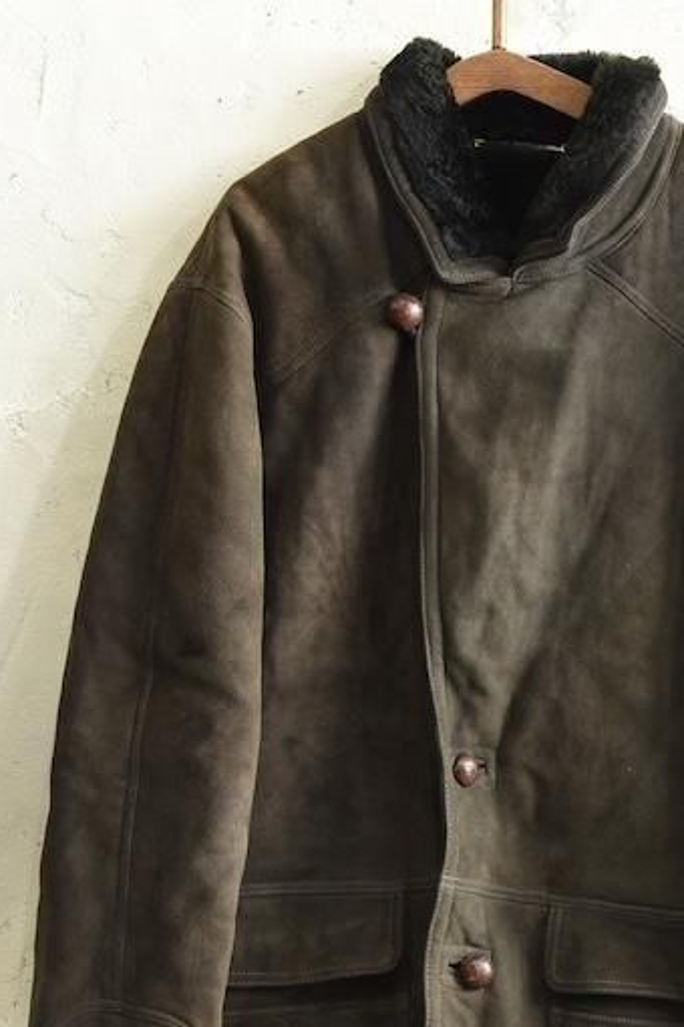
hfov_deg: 22.8
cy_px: 580
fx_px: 1681
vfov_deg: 33.9
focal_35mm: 59
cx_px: 497
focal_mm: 40
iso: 2000
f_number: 5.6
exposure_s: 1/80
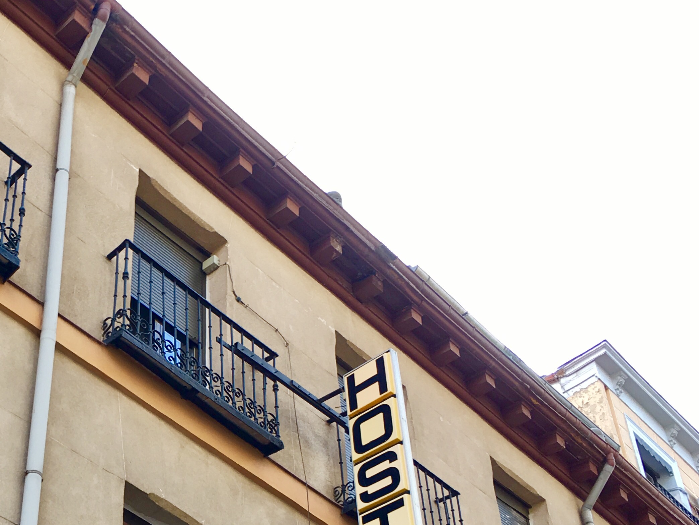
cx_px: 75
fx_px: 1131
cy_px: 486
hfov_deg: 32.7
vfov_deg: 25.2
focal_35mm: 56
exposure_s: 1/145
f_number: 2.2
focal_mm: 4.15
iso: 25
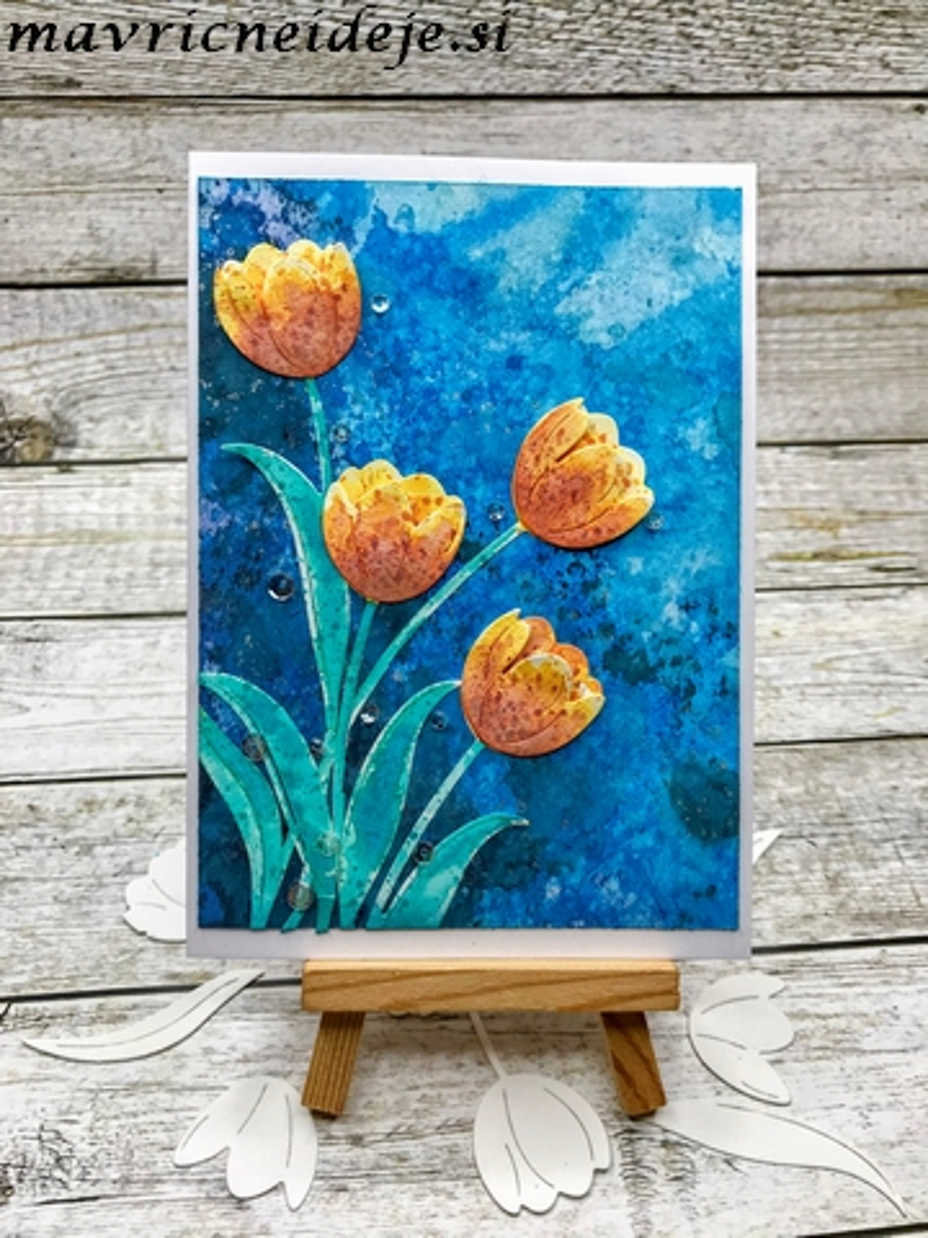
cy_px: 619
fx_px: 1001
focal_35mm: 28
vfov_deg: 63.4
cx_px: 464
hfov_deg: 49.7
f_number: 1.8
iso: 20
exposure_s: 1/402
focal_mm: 3.99
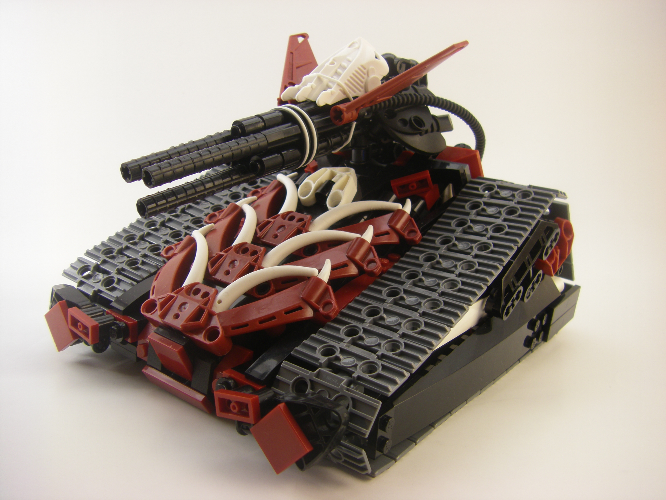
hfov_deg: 49.0
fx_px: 731
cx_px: 333
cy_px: 250
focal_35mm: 38
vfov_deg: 37.7
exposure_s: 1/60
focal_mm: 6.3
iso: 64
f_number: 3.5
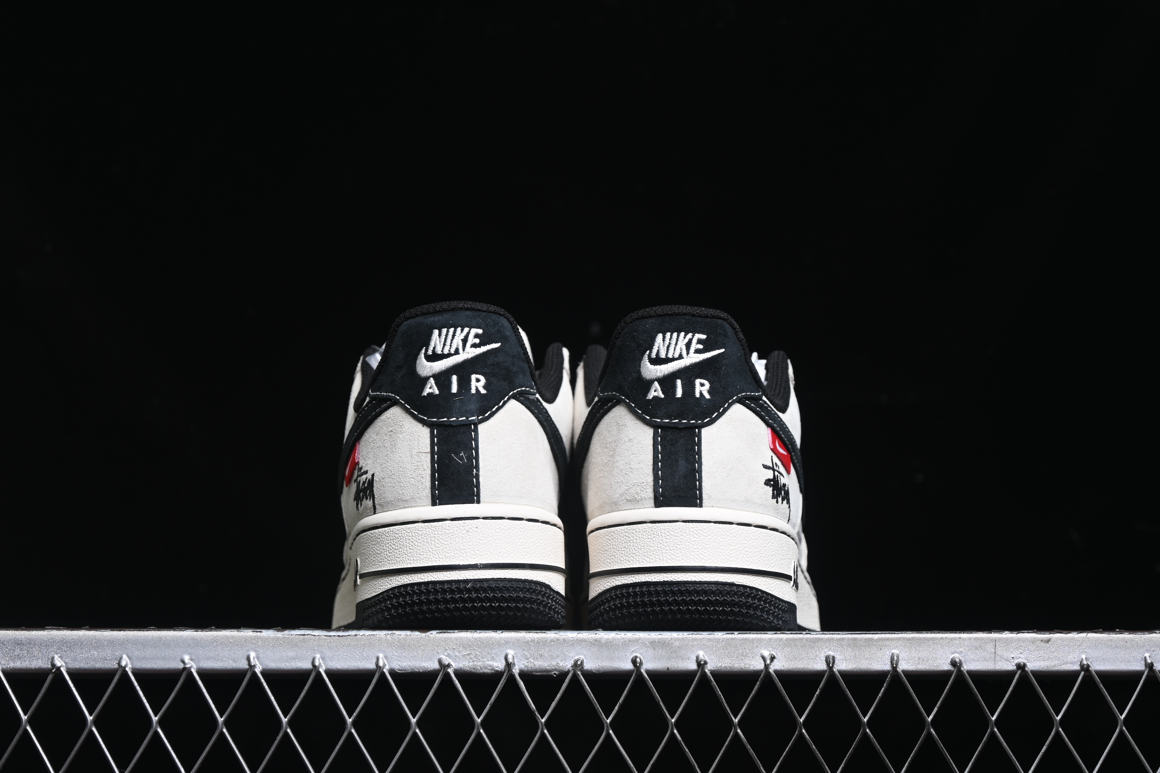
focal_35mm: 75
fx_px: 2416
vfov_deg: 18.2
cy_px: 386
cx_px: 580
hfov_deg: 27.0
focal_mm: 50
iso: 160
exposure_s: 1/60
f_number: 6.3
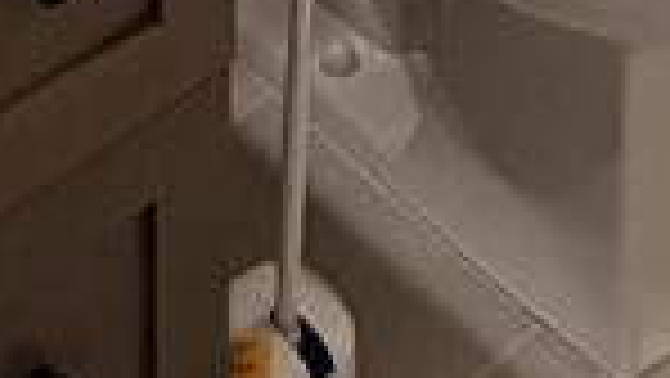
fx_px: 1866
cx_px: 391
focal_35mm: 105
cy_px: -1040
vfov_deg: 8.1
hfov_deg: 20.3
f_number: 2.2
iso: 250
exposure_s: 1/120
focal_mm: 2.22
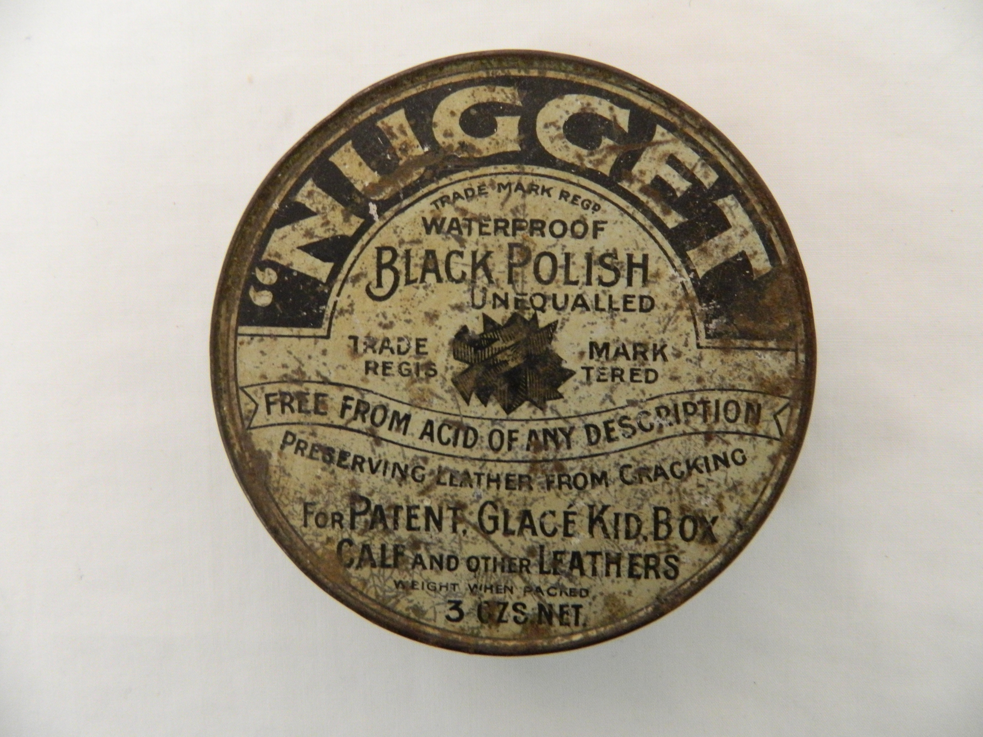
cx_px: 492
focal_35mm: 25
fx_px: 710
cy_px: 368
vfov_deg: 54.9
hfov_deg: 69.4
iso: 400
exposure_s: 1/30
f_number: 3.1
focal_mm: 4.5
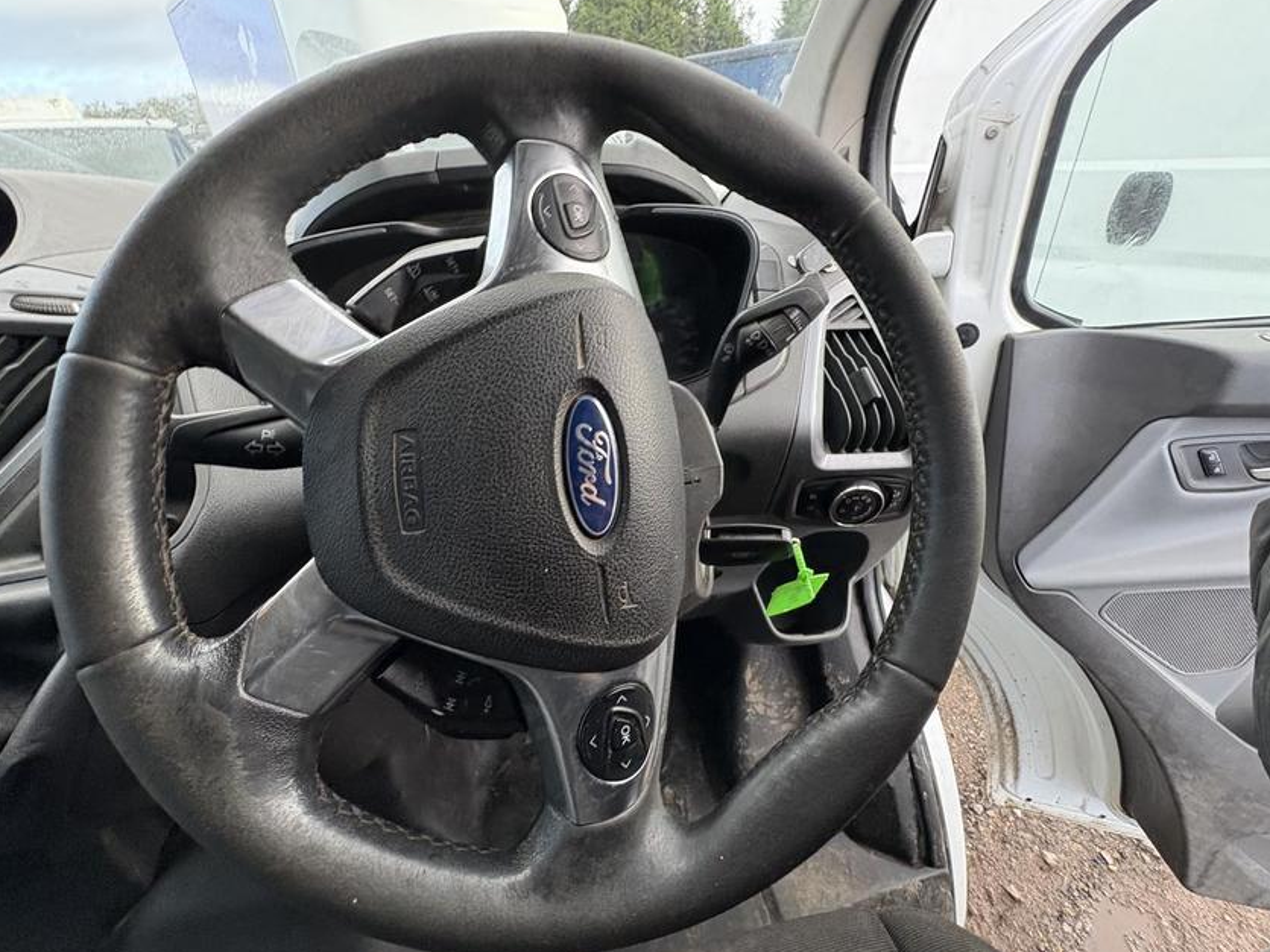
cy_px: 463
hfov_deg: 98.2
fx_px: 550
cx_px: 650
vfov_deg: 81.7
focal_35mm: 15
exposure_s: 1/88
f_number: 2.2
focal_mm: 2.22
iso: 200
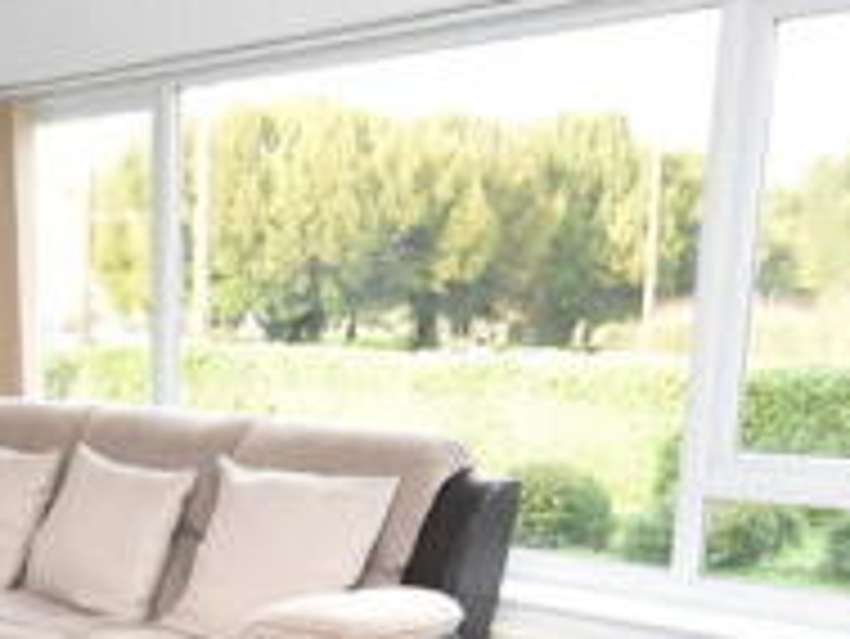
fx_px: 1229
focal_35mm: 50
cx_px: 88
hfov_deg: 35.9
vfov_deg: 28.2
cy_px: 560
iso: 800
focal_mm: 10
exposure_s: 1/160
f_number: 4.5
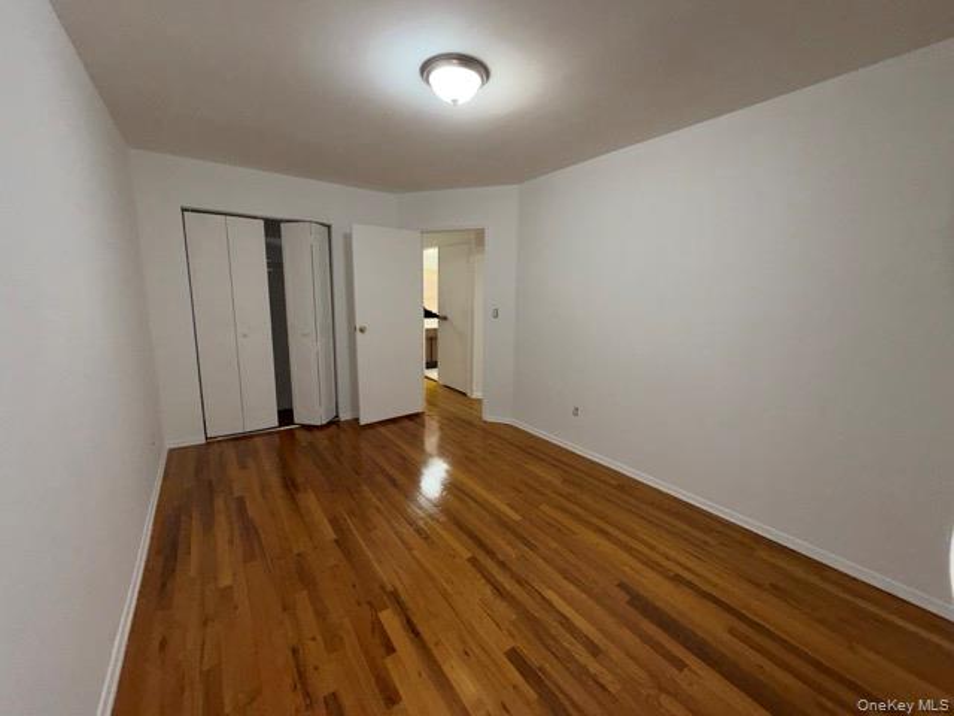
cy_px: 358
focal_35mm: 14
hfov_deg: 102.1
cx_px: 477
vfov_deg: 85.7
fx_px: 386
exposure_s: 1/60
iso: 200
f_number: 2.2
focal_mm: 2.22
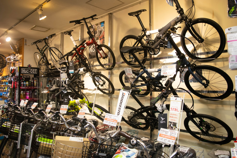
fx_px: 178
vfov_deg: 47.9
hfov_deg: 67.4
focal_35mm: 27
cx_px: 118
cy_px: 79
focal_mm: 18
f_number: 4
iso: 450
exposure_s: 1/60
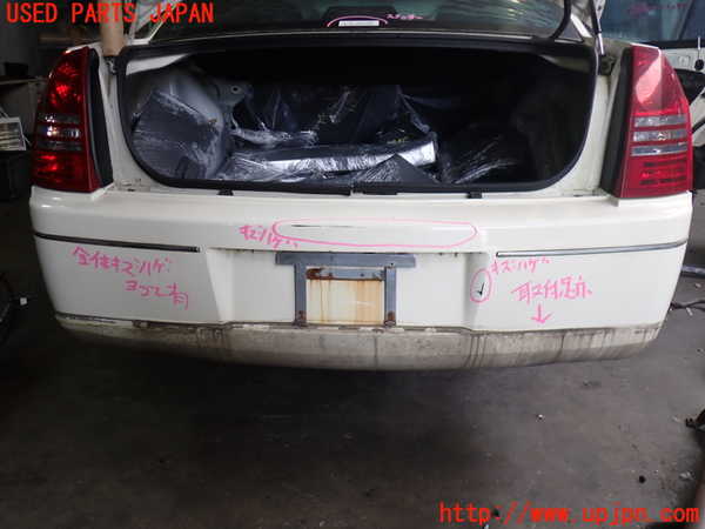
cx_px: 352
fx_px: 611
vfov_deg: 46.8
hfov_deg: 60.0
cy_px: 264
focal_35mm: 30
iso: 160
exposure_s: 1/125
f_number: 2.3
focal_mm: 5.4
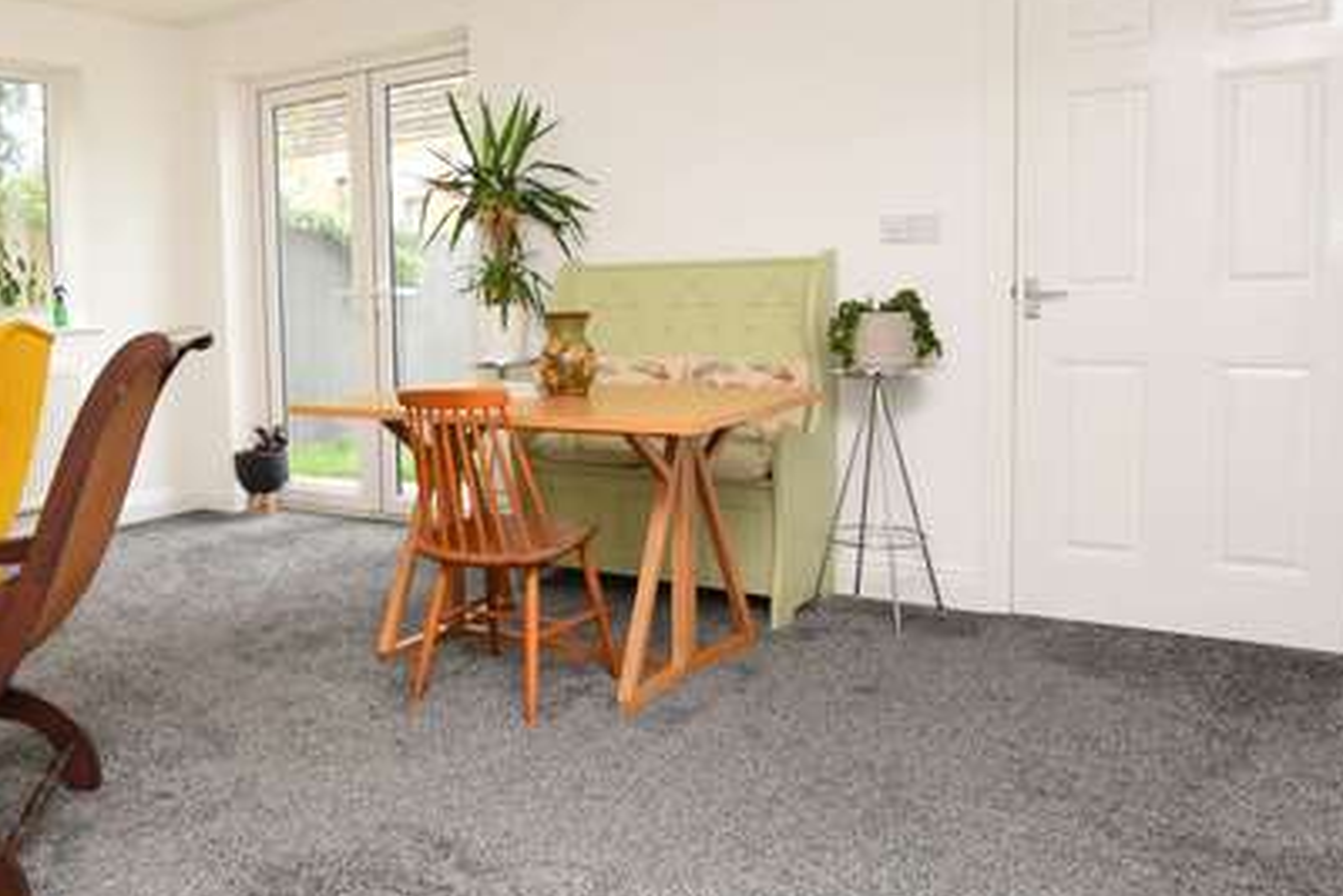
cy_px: 388
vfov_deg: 43.5
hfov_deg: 59.7
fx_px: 1120
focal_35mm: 30
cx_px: 396
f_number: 4.5
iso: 800
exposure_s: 1/80
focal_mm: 10
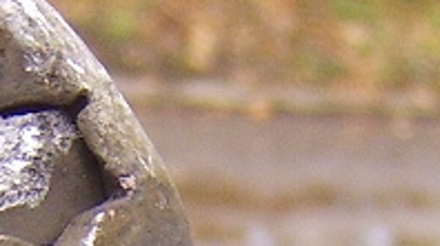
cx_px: 109
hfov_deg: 12.3
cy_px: 618
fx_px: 2040
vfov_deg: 6.5
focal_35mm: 175
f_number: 2.7
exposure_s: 1/54
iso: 100
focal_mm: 8.13
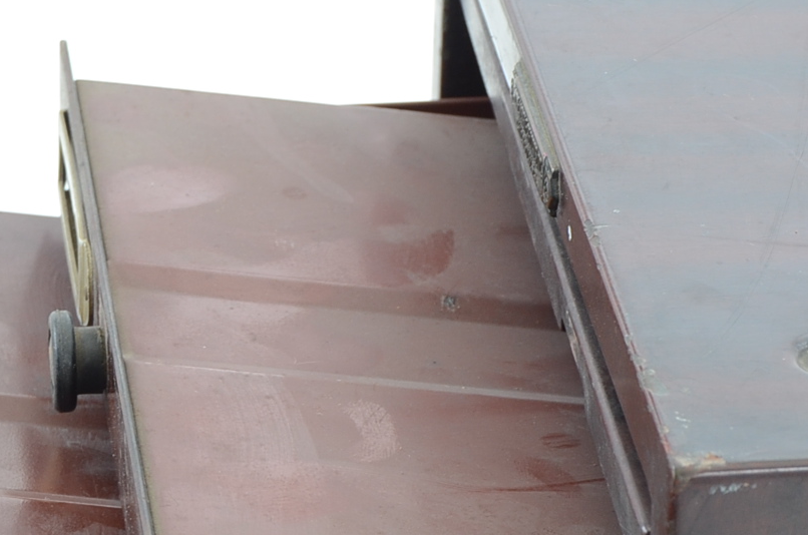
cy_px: 743
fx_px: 4928
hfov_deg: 9.4
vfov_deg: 6.2
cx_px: 188
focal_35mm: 220
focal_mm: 48
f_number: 6.3
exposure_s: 1/160
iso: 250
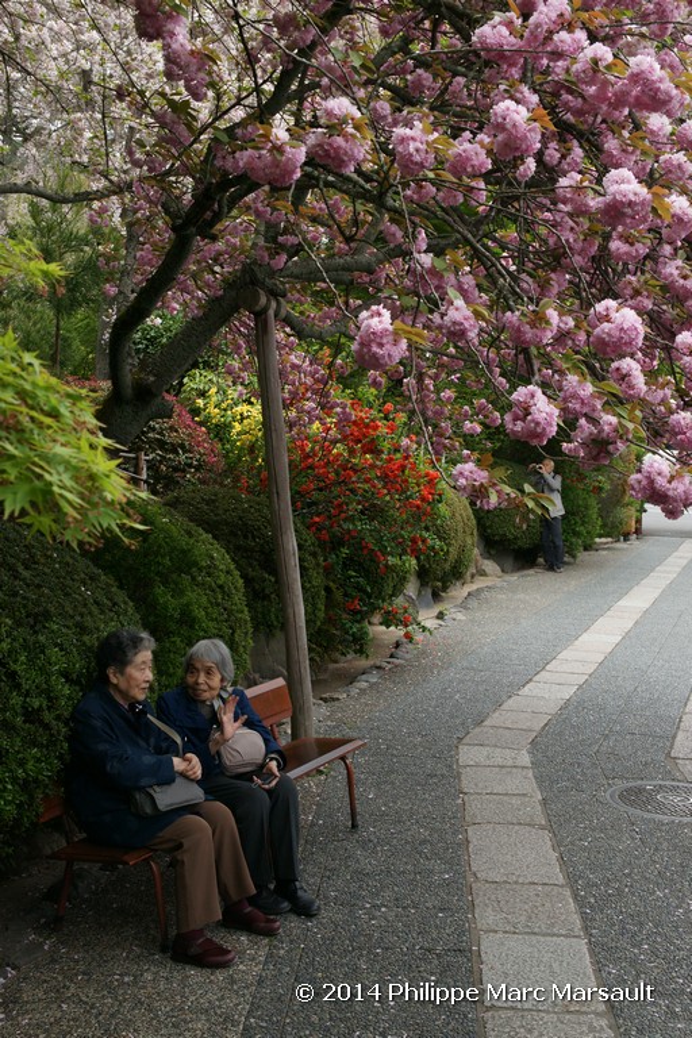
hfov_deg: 33.4
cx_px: 346
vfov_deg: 48.5
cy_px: 519
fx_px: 1153
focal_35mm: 40
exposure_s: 1/80
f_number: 11
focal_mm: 40
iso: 400
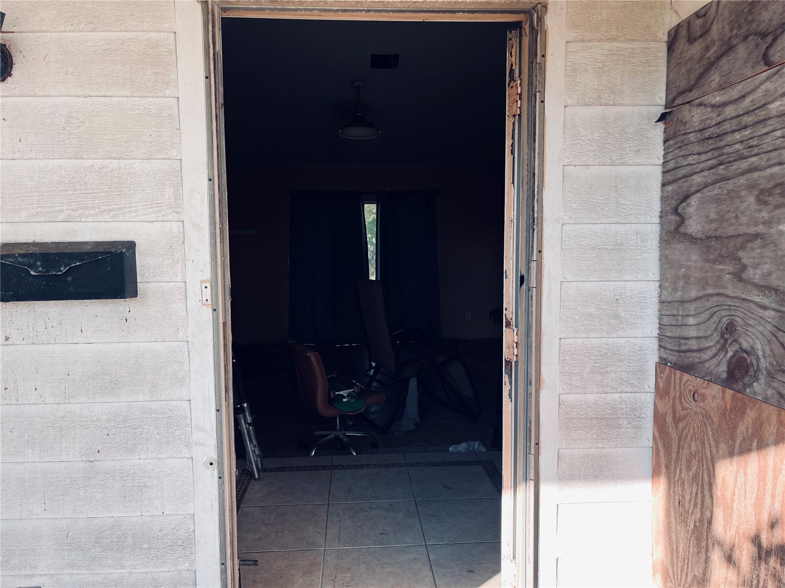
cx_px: 392
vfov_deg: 53.1
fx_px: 590
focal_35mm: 26
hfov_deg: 67.3
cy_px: 294
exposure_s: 1/350
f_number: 1.6
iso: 50
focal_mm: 5.1
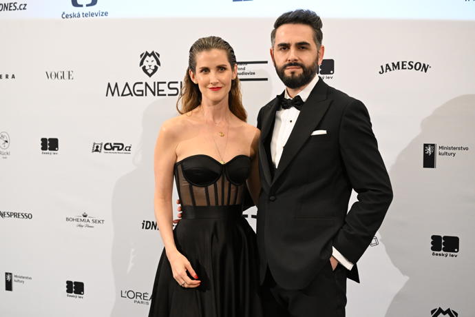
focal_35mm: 51
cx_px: 238
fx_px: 673
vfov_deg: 26.5
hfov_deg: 38.9
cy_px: 158
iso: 3200
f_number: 5
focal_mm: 51
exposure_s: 1/160
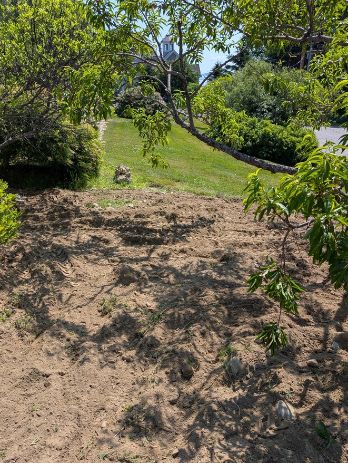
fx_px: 374
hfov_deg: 49.8
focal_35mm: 28
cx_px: 157
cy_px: 269
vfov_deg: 63.0
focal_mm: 6.9
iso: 14
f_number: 1.68
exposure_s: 1/814
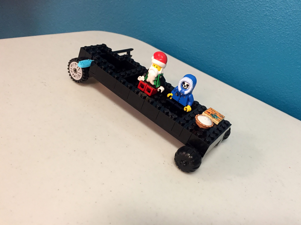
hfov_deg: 60.0
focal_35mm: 30
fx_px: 261
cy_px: 112
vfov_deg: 46.8
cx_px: 149
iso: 250
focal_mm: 4.15
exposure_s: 1/17
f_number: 2.2
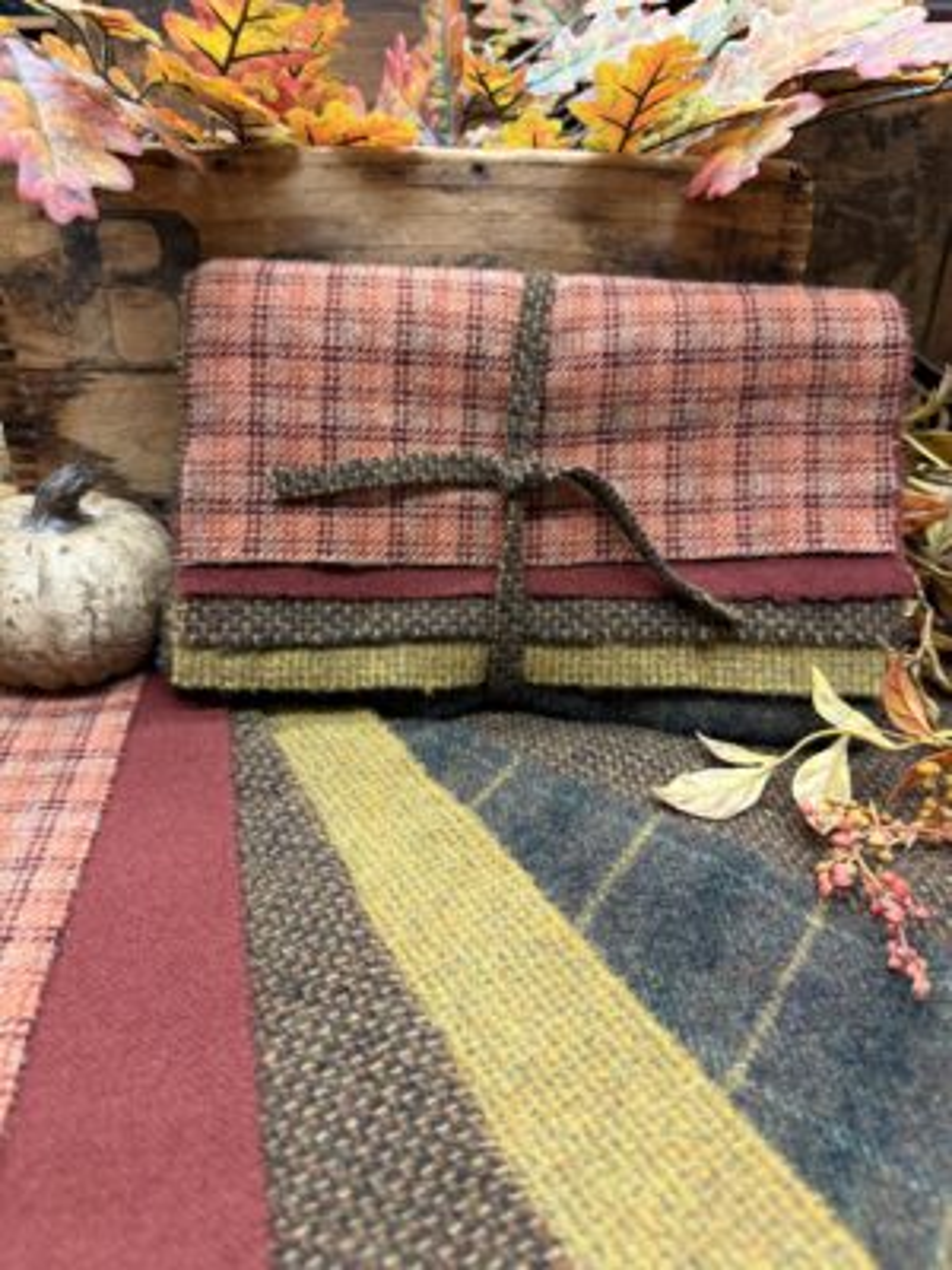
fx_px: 880
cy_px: 635
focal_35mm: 24
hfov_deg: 56.8
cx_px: 476
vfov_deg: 71.6
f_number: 1.78
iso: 320
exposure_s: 1/60
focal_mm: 6.76
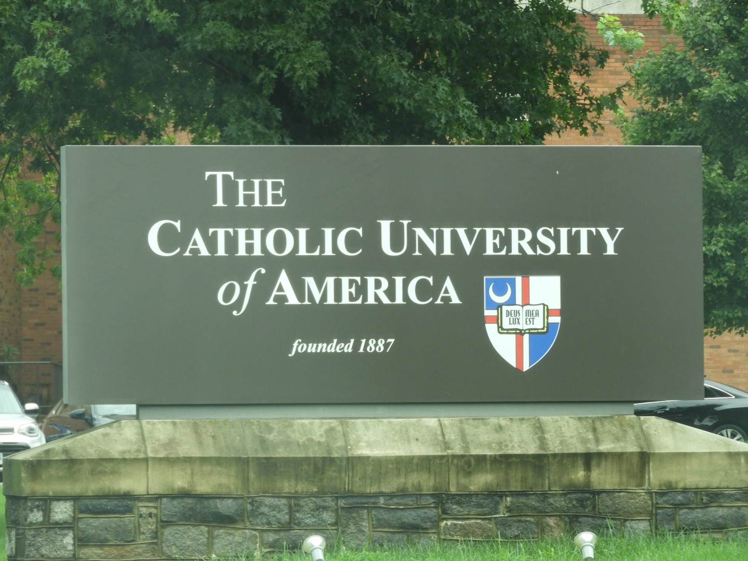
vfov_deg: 5.0
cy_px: 280
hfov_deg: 6.6
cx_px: 374
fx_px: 6483
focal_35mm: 300
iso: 180
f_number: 5.5
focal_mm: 53.7
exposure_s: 1/125
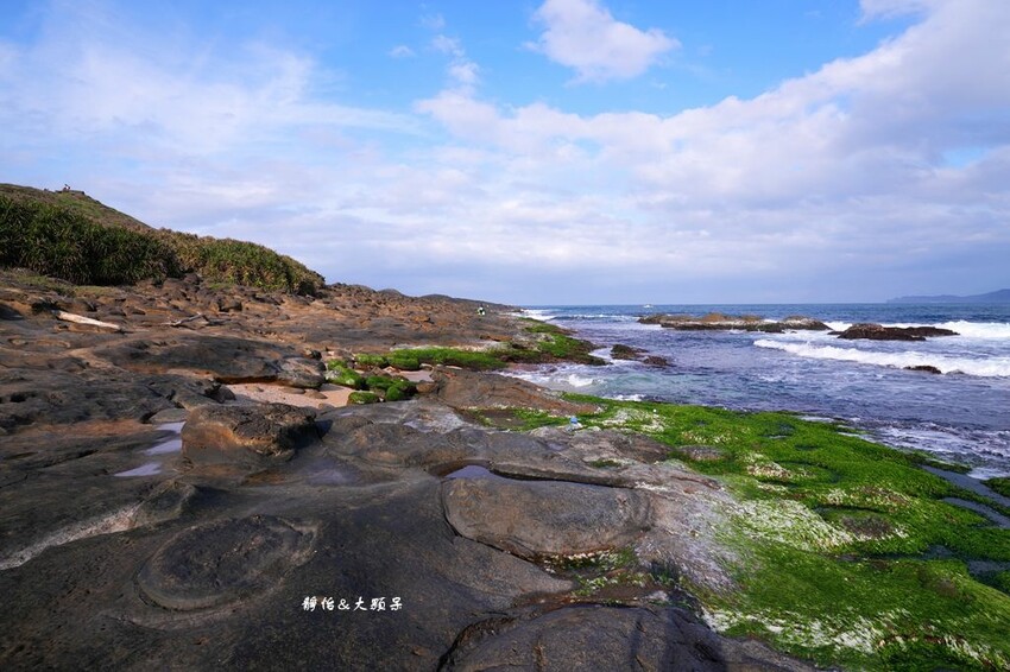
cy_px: 336
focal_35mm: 18
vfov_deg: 67.3
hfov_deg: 90.0
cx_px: 505
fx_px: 505
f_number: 8
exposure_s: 1/500
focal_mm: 18
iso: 160
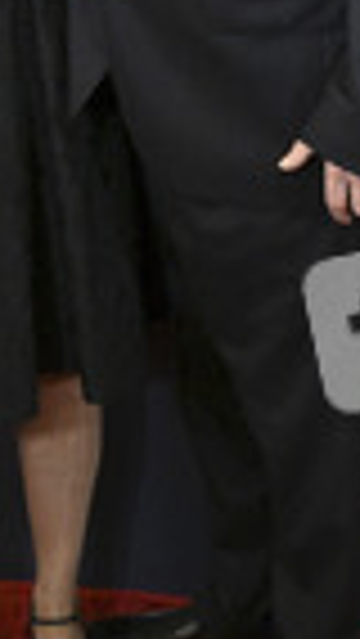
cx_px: 126
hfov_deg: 10.8
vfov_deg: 18.8
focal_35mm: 112
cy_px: 81
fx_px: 1898
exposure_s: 1/320
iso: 2500
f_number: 5.6
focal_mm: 38
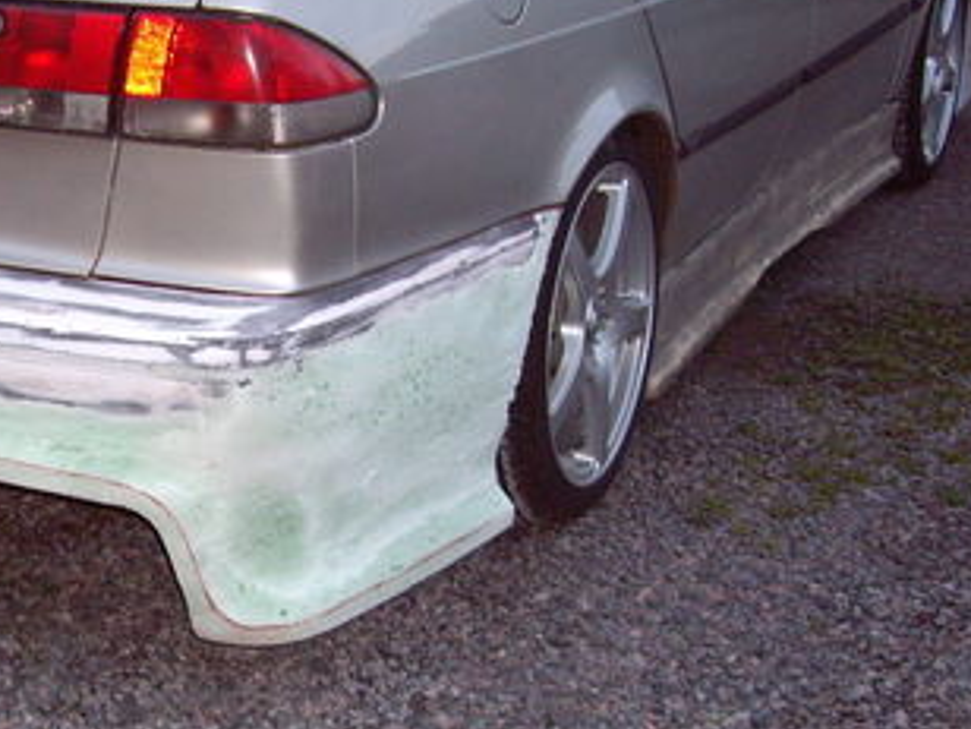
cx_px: 50
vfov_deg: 18.6
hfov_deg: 23.9
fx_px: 2216
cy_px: 432
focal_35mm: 79
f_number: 2.7
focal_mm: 6.2
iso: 200
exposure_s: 1/40
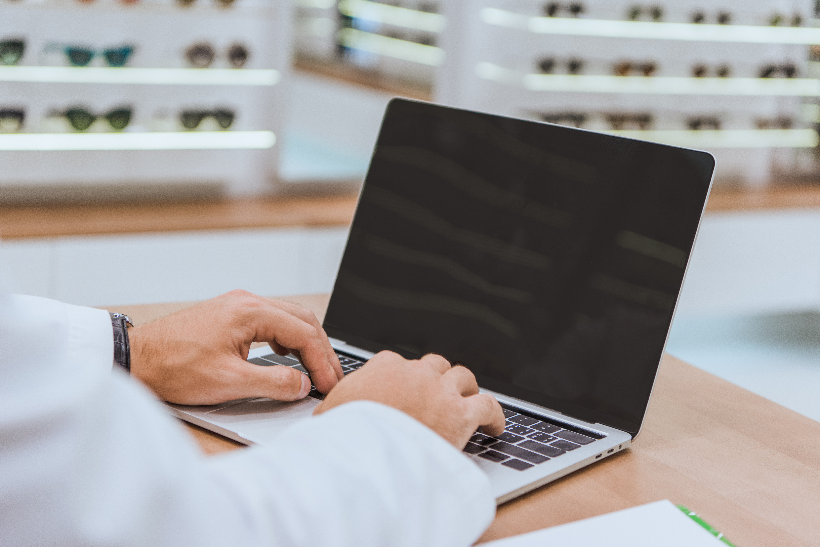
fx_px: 1413
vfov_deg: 21.9
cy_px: 274
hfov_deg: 32.4
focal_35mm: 62
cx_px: 410
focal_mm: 62
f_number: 3.5
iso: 400
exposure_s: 1/200
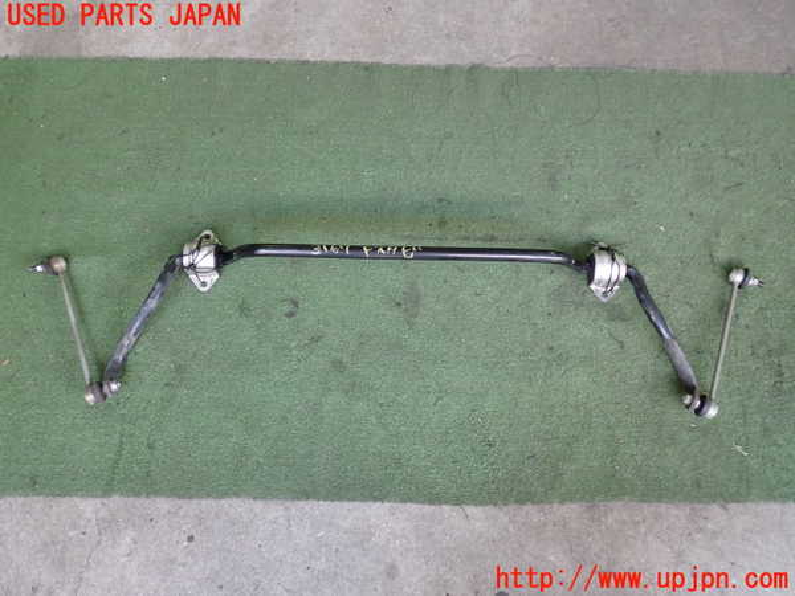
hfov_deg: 60.0
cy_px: 298
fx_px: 689
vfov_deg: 46.8
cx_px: 398
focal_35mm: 30
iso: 200
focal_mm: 5.4
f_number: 2.3
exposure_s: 1/40
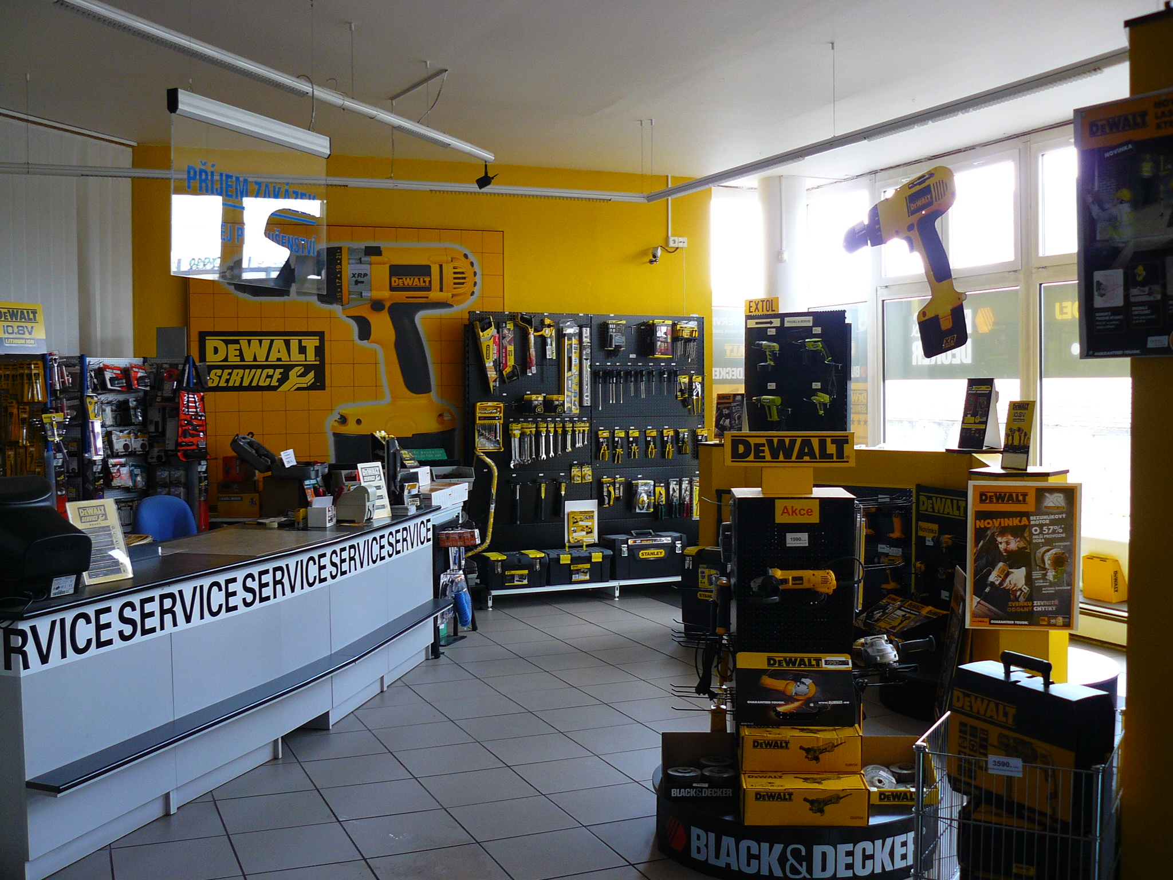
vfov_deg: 39.7
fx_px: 1220
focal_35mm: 36
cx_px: 586
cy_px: 440
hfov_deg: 51.4
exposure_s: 1/40
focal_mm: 6
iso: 100
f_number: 2.8
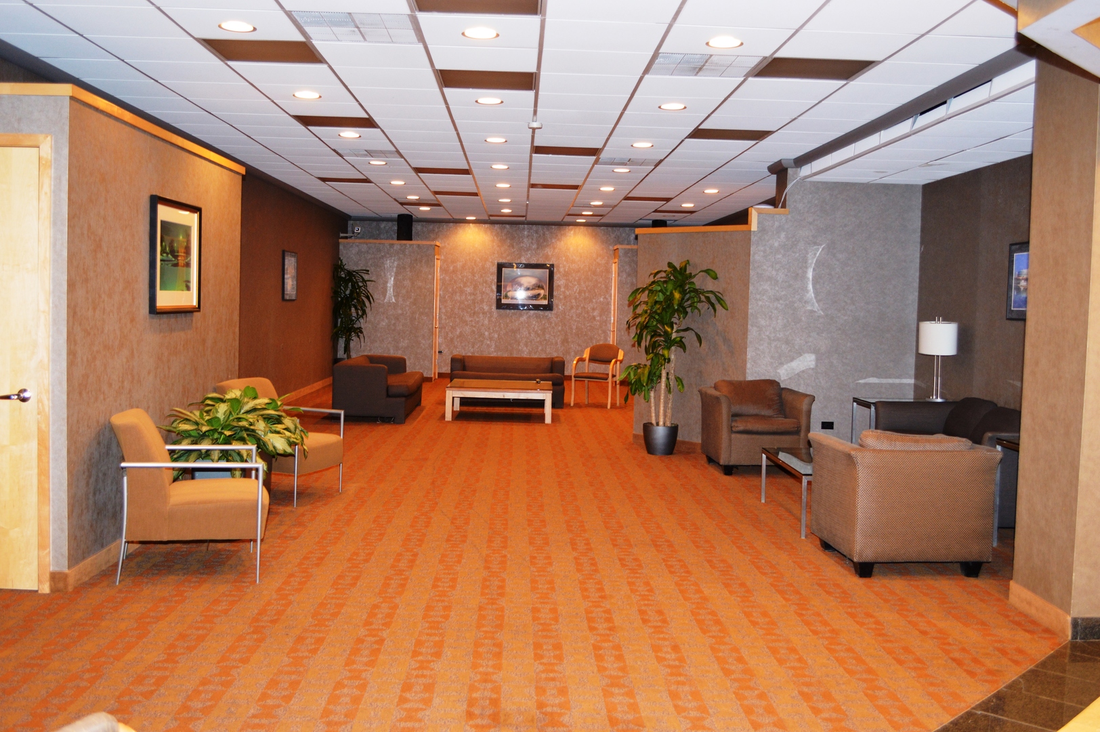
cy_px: 366
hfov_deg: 53.2
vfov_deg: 36.8
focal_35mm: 36
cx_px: 550
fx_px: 1099
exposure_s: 1/13
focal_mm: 24
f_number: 4
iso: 800
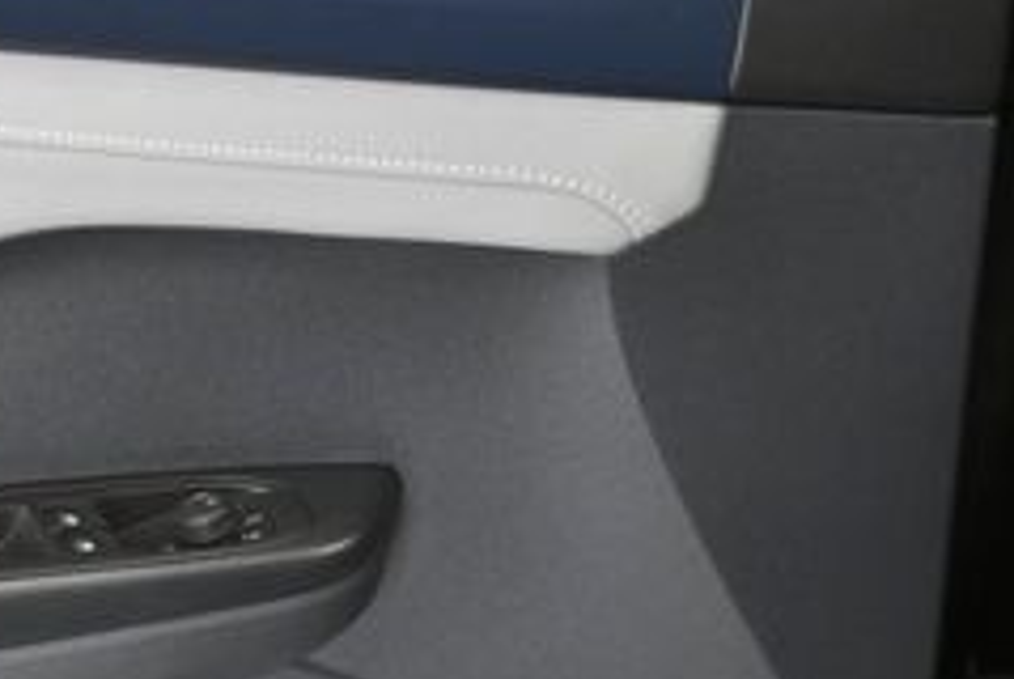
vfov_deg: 9.9
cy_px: 596
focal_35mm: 139
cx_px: -267
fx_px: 3920
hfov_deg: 14.2
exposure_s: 1/125
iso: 1000
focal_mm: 52
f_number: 4.5
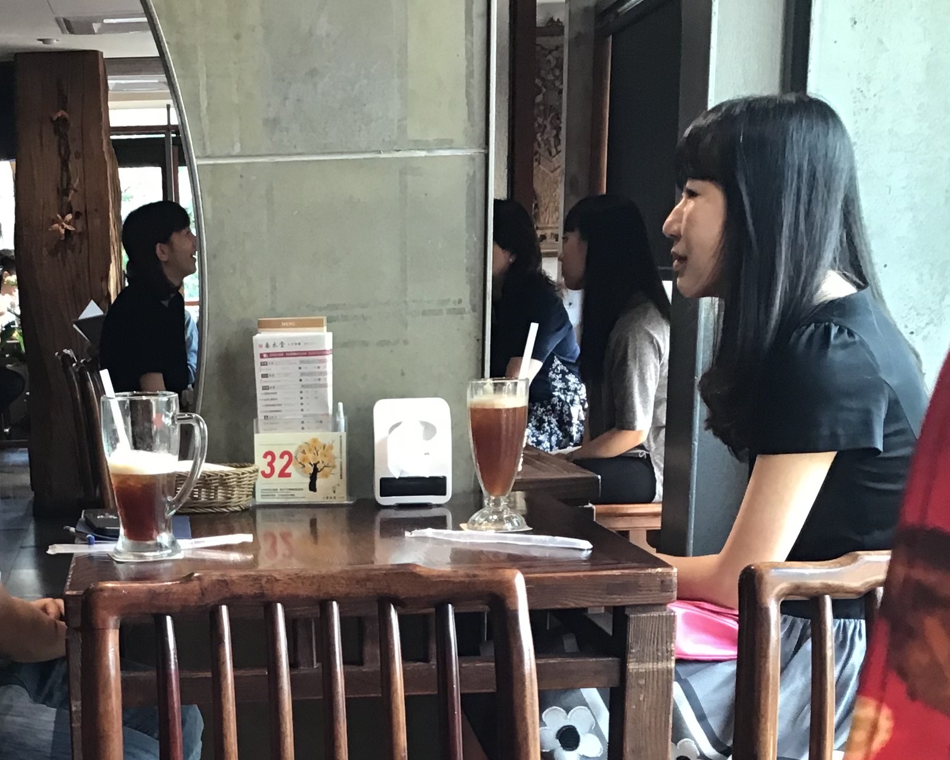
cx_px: 228
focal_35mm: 62
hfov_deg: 30.0
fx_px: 1743
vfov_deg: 23.4
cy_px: 782
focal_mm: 3.3
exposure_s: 1/30
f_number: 2.4
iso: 80
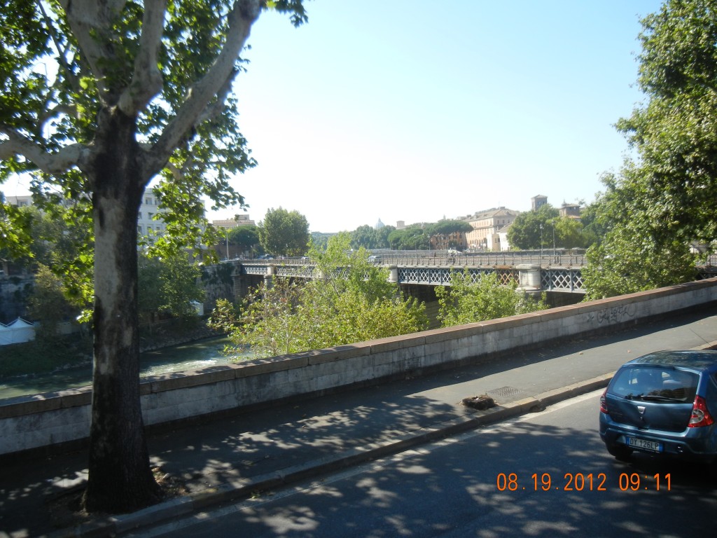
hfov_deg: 60.0
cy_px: 269
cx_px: 358
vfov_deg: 46.8
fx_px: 621
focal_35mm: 30
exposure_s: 1/690
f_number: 3.5
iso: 160
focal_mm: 5.4
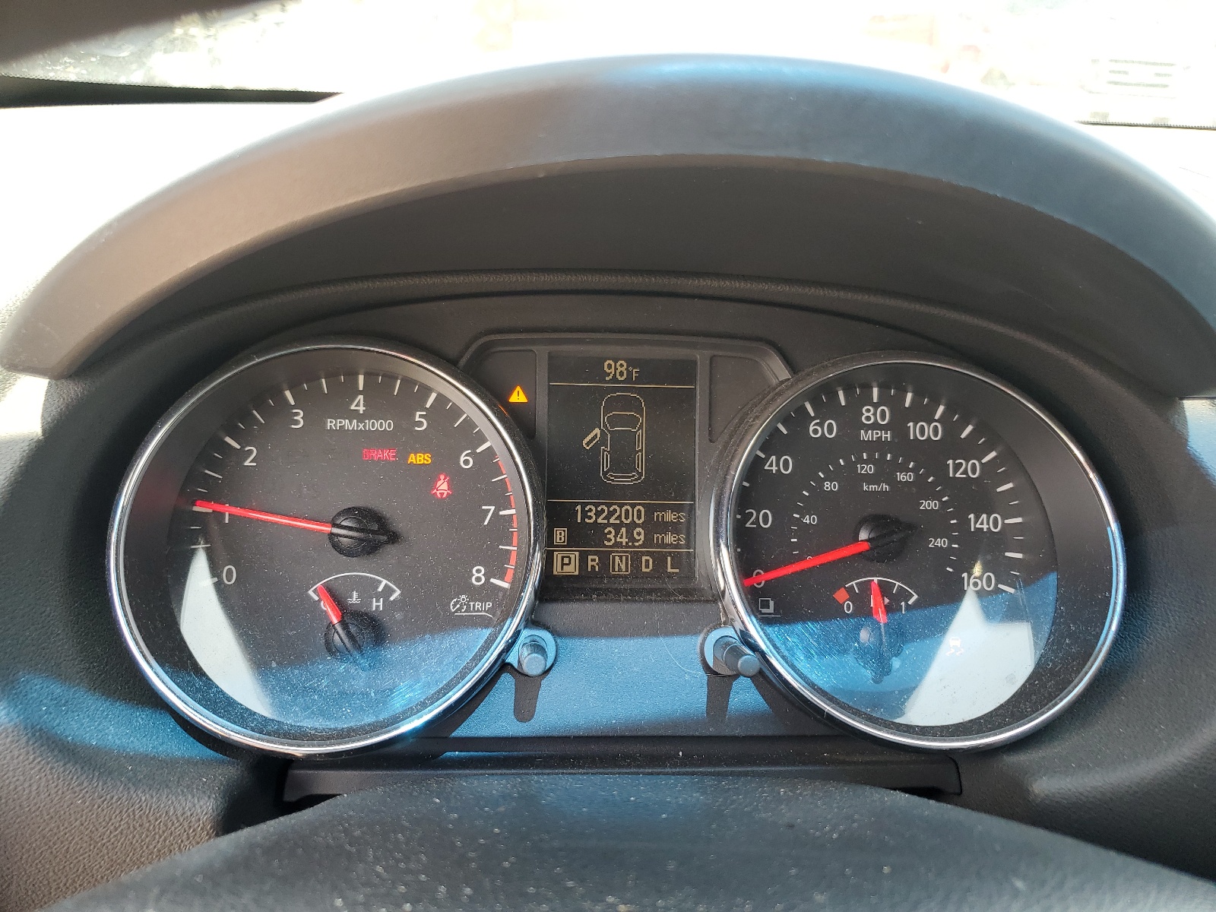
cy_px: 456
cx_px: 608
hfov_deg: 67.3
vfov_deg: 53.1
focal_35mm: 26
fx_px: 913
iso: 50
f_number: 1.5
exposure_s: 1/132
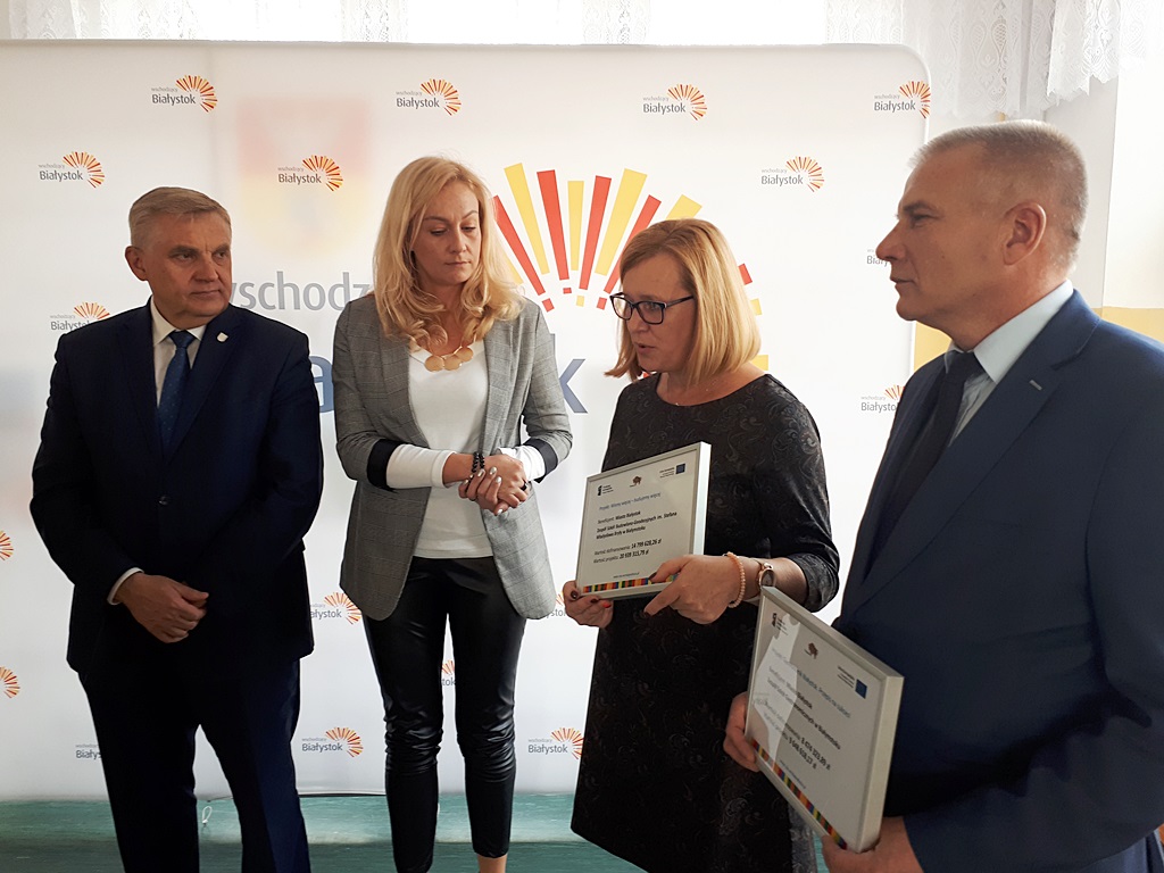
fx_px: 908
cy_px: 436
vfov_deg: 51.4
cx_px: 582
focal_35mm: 27
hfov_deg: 65.3
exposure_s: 1/33
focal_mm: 3.6
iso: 50
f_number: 1.9
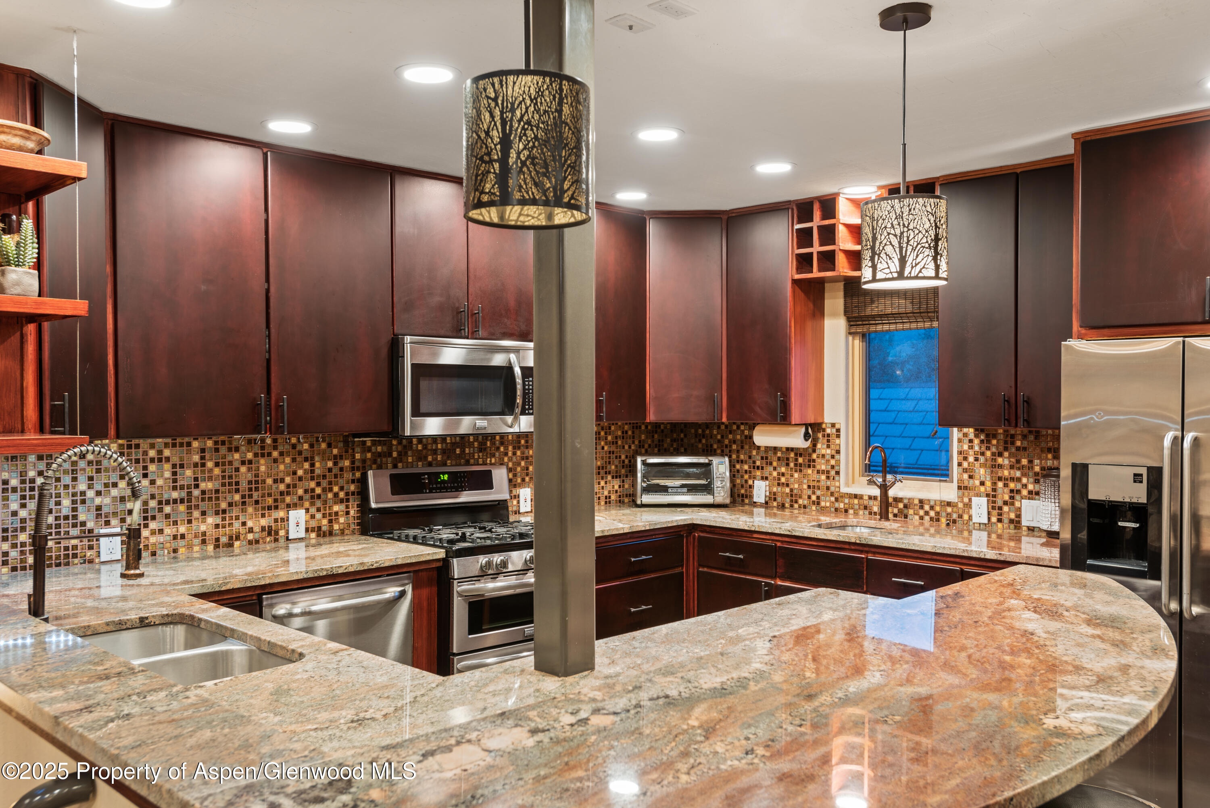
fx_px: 1009
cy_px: 404
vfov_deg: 43.6
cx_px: 605
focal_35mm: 30
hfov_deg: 61.9
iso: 100
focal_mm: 30
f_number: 7.1
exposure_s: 8
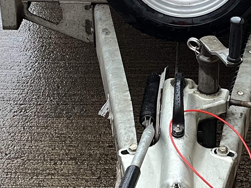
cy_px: 14
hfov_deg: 21.6
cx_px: 183
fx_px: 653
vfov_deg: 16.2
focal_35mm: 90
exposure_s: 1/50
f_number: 1.6
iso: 200
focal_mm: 5.1
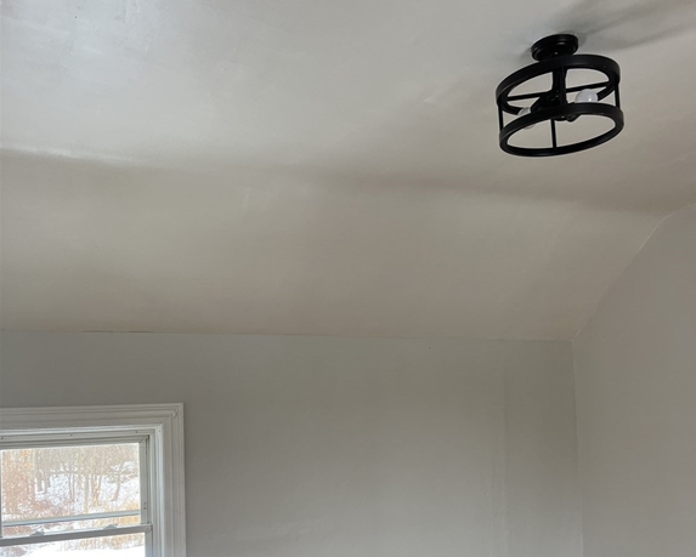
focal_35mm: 34
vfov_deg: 42.6
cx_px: 349
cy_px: 387
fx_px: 701
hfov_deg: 52.8
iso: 80
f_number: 1.5
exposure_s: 1/121
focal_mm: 5.7
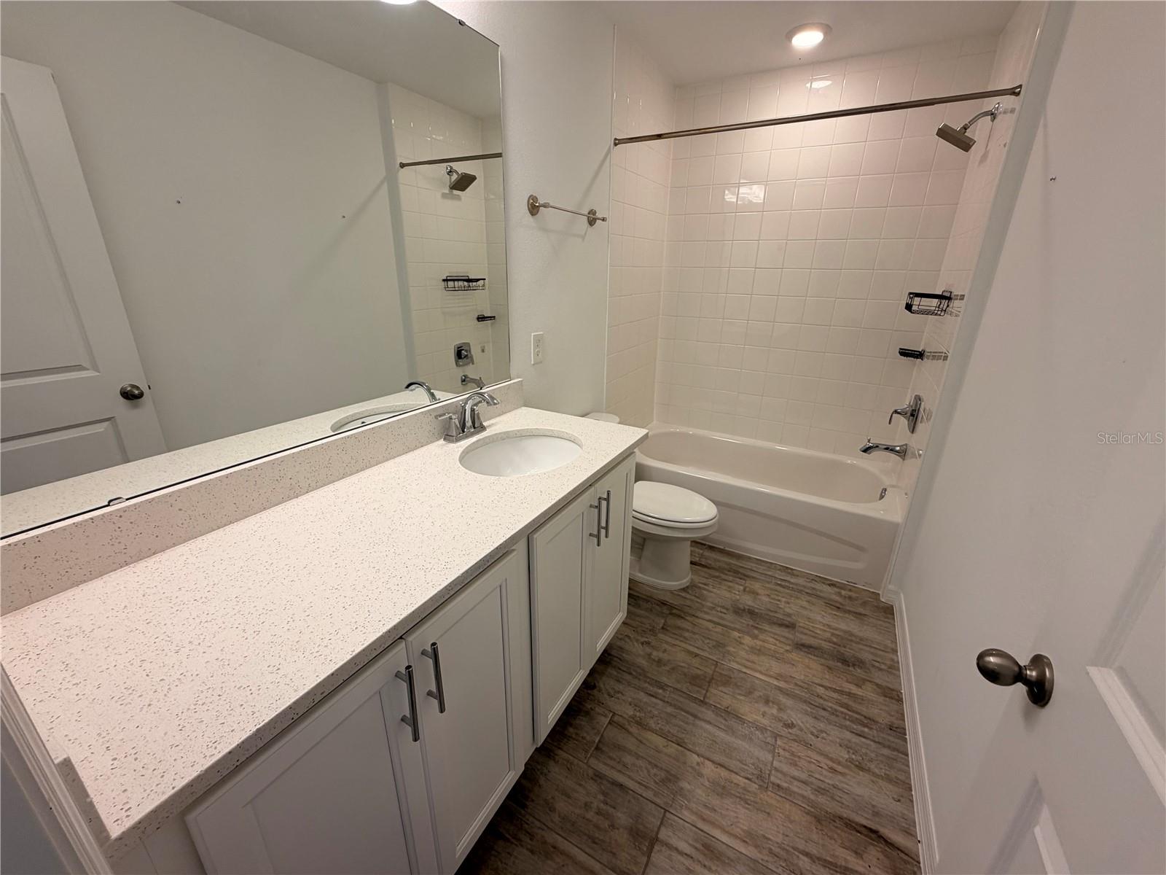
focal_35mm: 14
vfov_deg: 85.7
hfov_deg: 102.1
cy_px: 438
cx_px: 583
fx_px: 472
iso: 80
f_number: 2.2
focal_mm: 2.22
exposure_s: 1/120
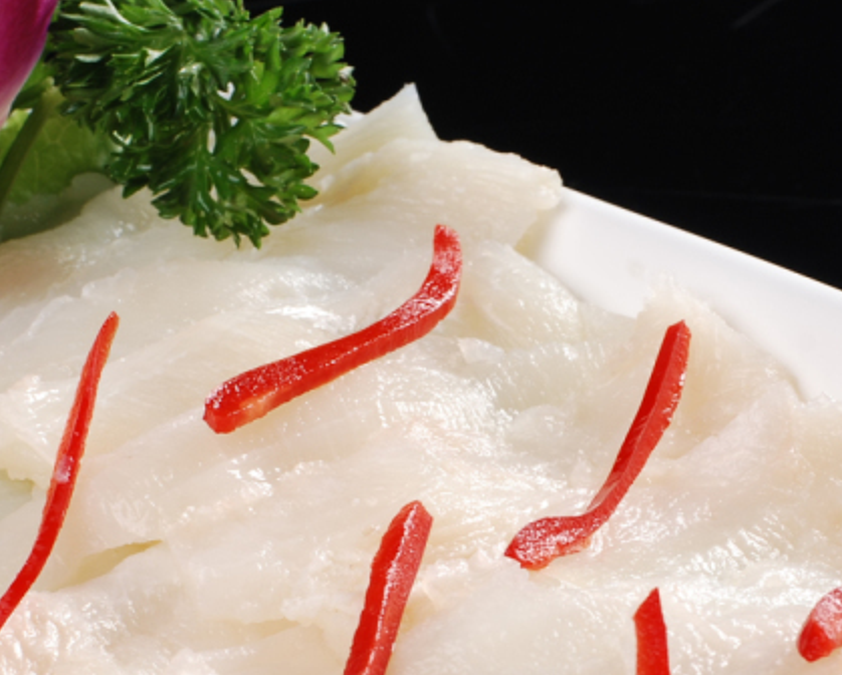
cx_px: 482
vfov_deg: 9.0
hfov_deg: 11.2
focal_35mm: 172
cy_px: 612
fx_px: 4290
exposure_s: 1/125
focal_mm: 50
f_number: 11
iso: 100
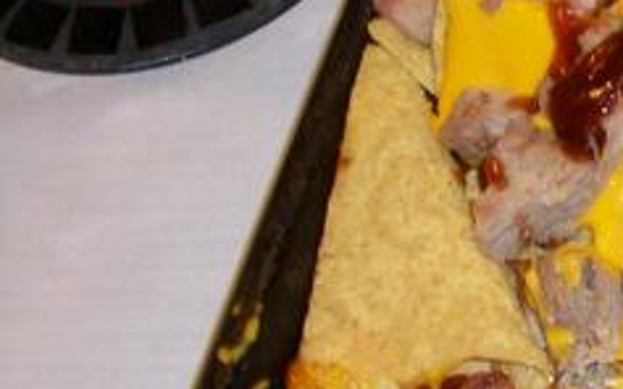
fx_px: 2393
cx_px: 1099
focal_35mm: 141
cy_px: 101
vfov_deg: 9.3
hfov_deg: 13.4
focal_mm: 6.3
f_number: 3.1
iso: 80
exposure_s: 1/60
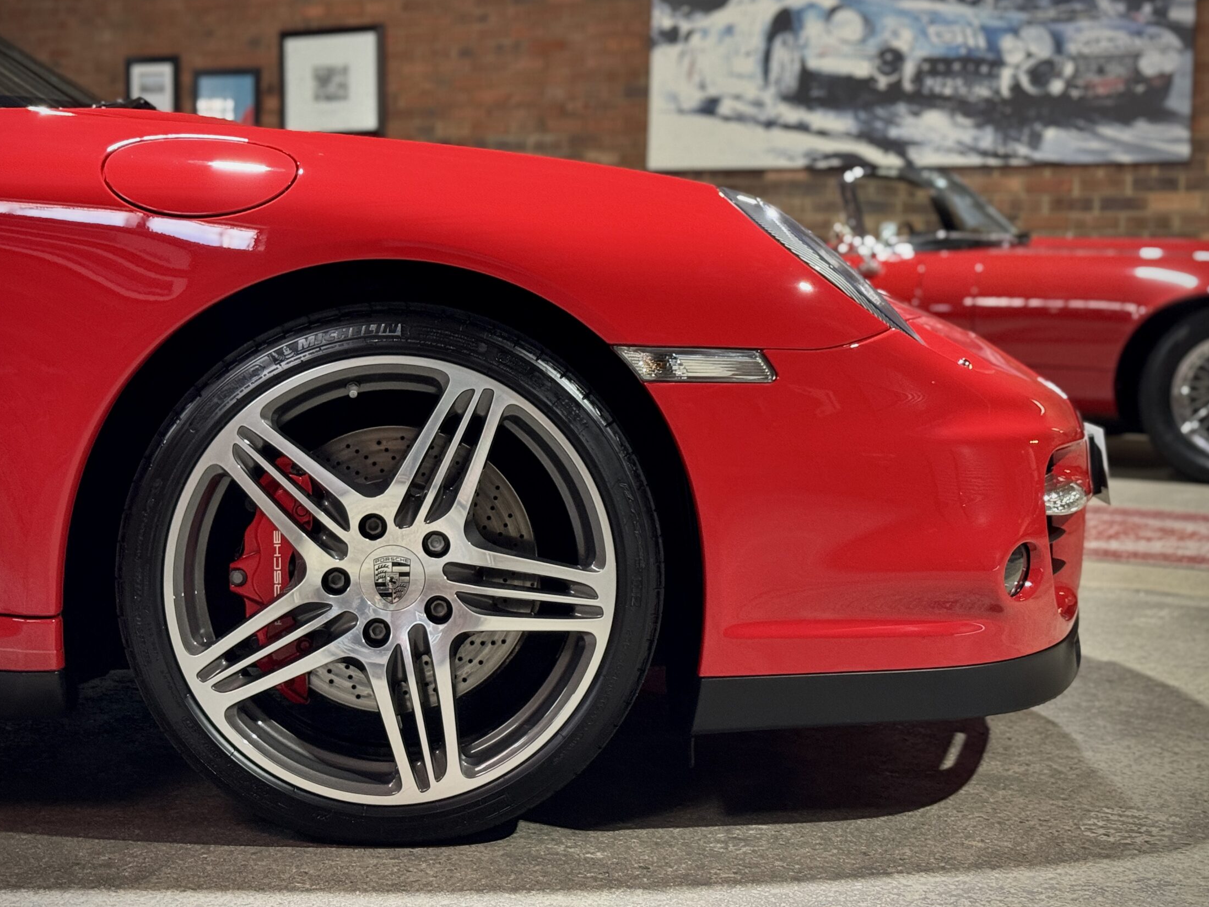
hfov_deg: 34.3
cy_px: 381
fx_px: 1956
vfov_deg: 26.1
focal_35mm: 56
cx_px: 533
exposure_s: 1/33
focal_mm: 6.76
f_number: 1.78
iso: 500
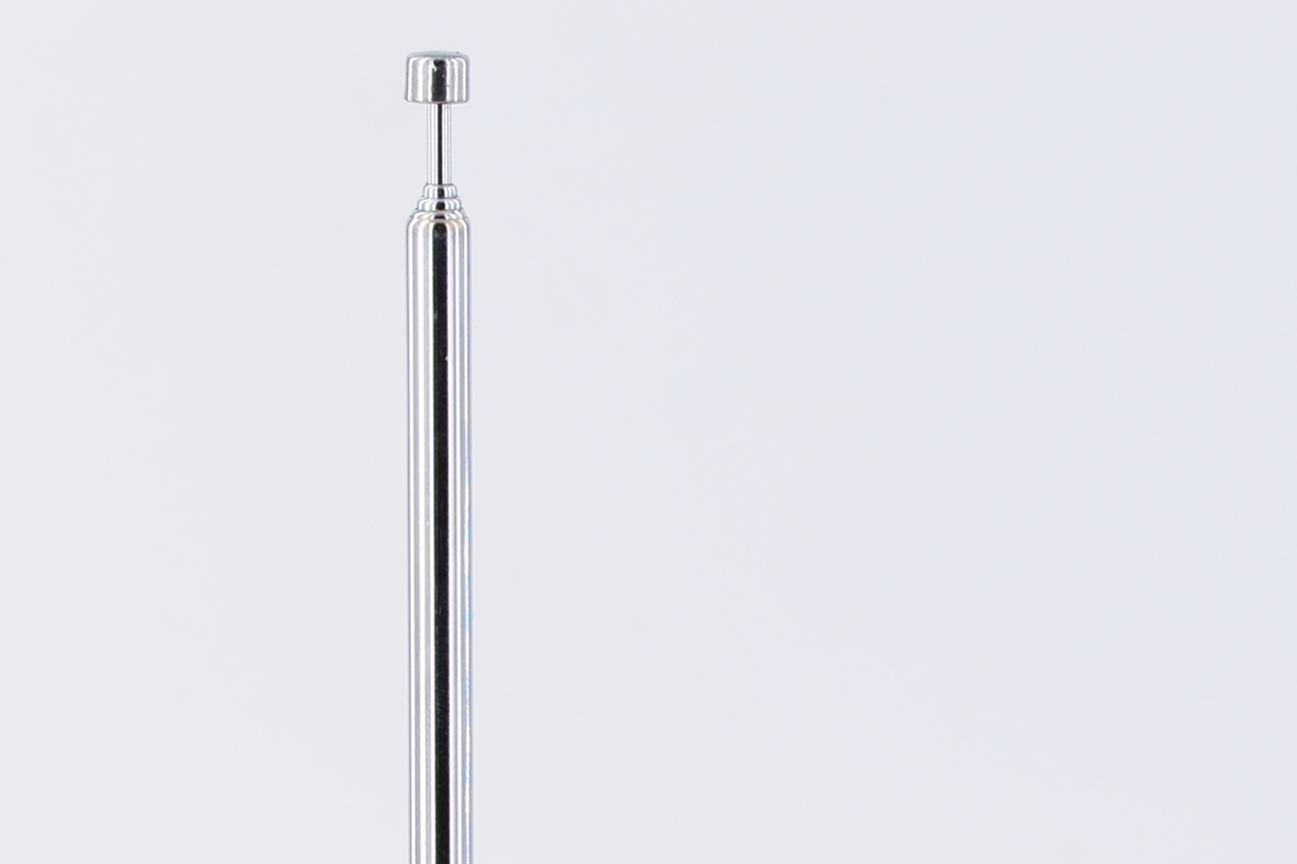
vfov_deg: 4.9
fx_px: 9907
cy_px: 1454
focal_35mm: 275
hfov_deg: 7.5
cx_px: 762
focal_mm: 50
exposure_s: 1/160
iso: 160
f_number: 7.1
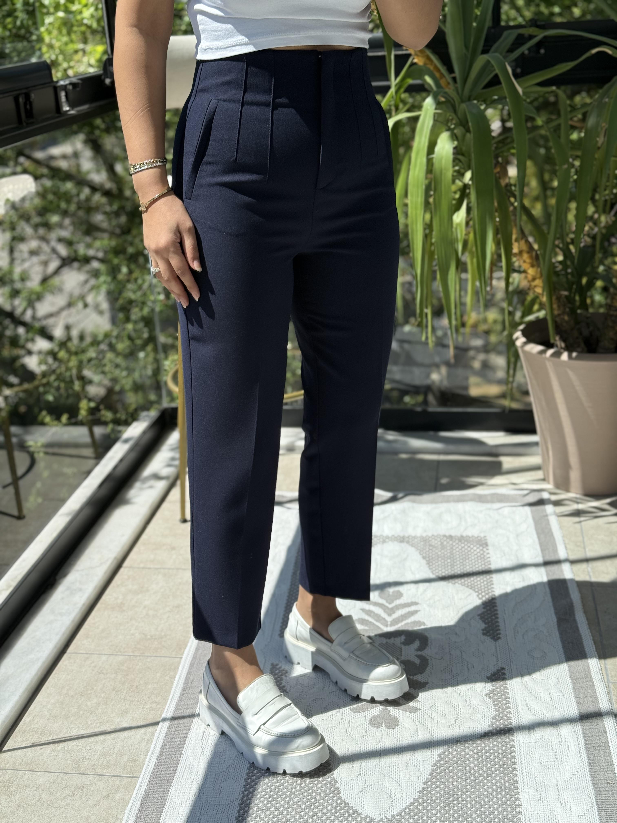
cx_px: 308
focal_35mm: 48
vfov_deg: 39.7
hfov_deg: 30.3
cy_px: 412
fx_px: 1141
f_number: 1.78
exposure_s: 1/1285
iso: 64
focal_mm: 6.76
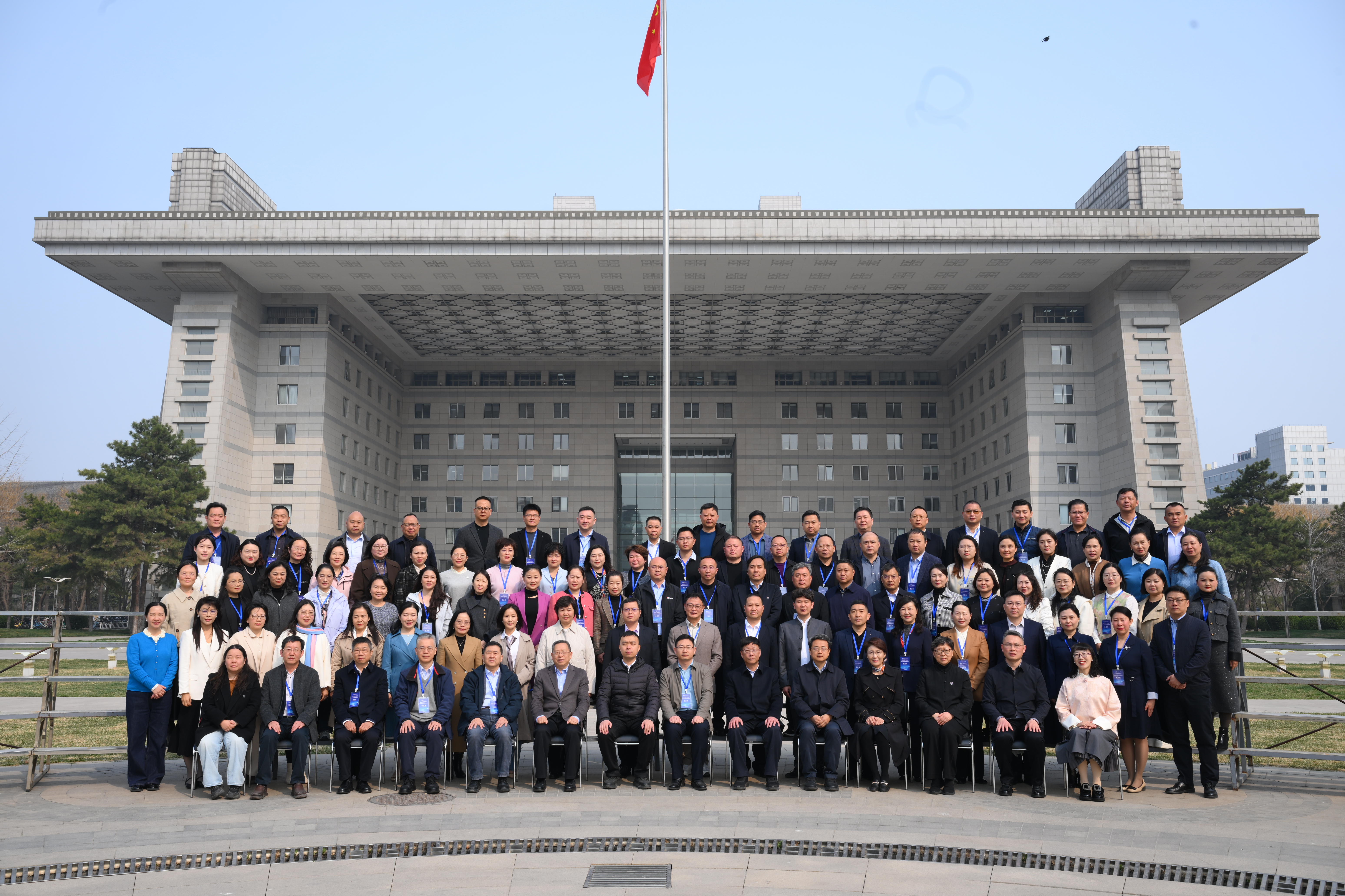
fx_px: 1121
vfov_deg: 43.6
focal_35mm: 30
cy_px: 448
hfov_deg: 61.9
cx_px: 672
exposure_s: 1/100
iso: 80
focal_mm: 30
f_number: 10
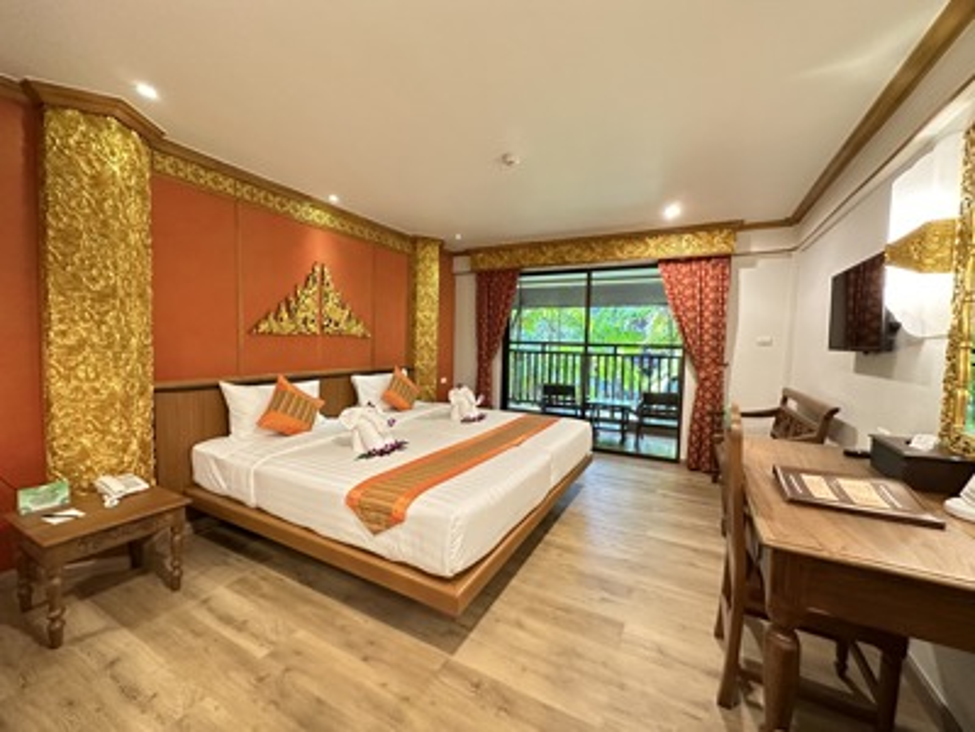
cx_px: 488
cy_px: 366
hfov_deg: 102.1
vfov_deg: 85.7
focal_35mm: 14
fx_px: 394
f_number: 2.2
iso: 1000
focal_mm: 2.22
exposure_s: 1/50
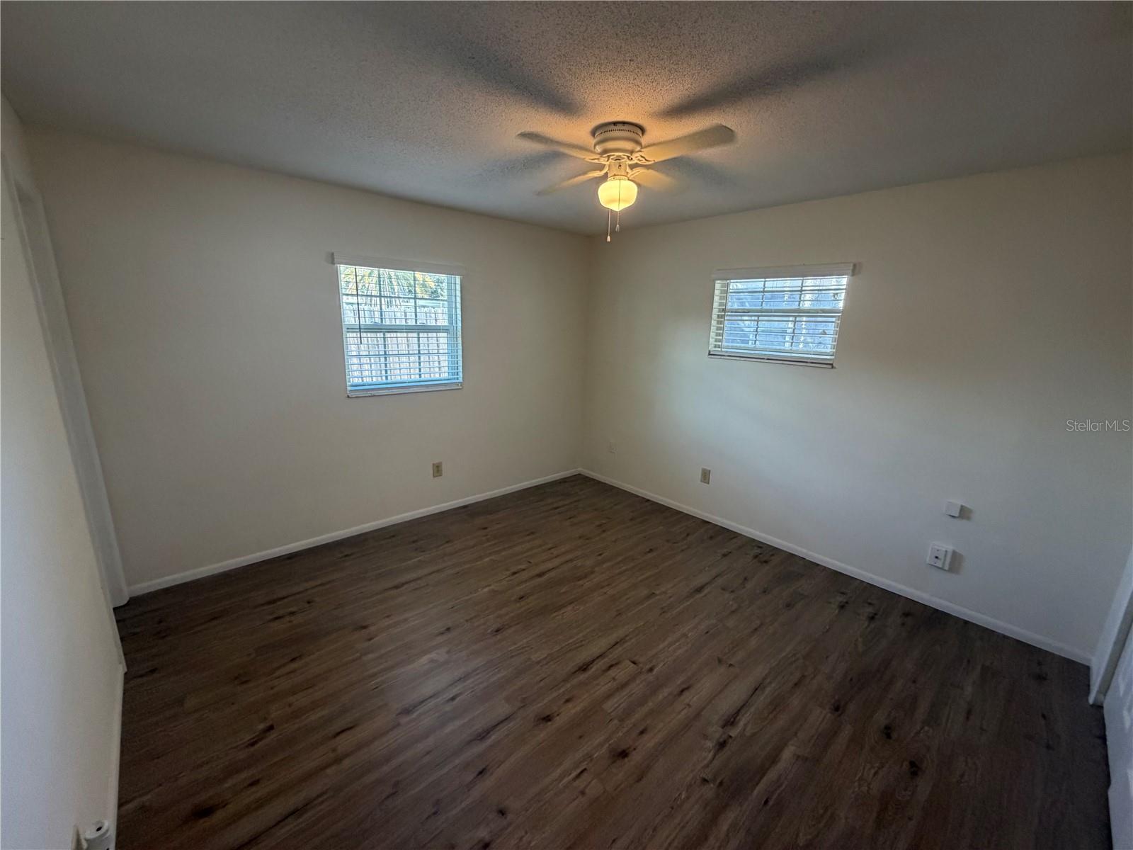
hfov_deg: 102.1
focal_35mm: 14
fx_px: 458
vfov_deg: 85.7
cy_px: 425
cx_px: 566
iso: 320
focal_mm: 2.22
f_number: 2.2
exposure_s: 1/84
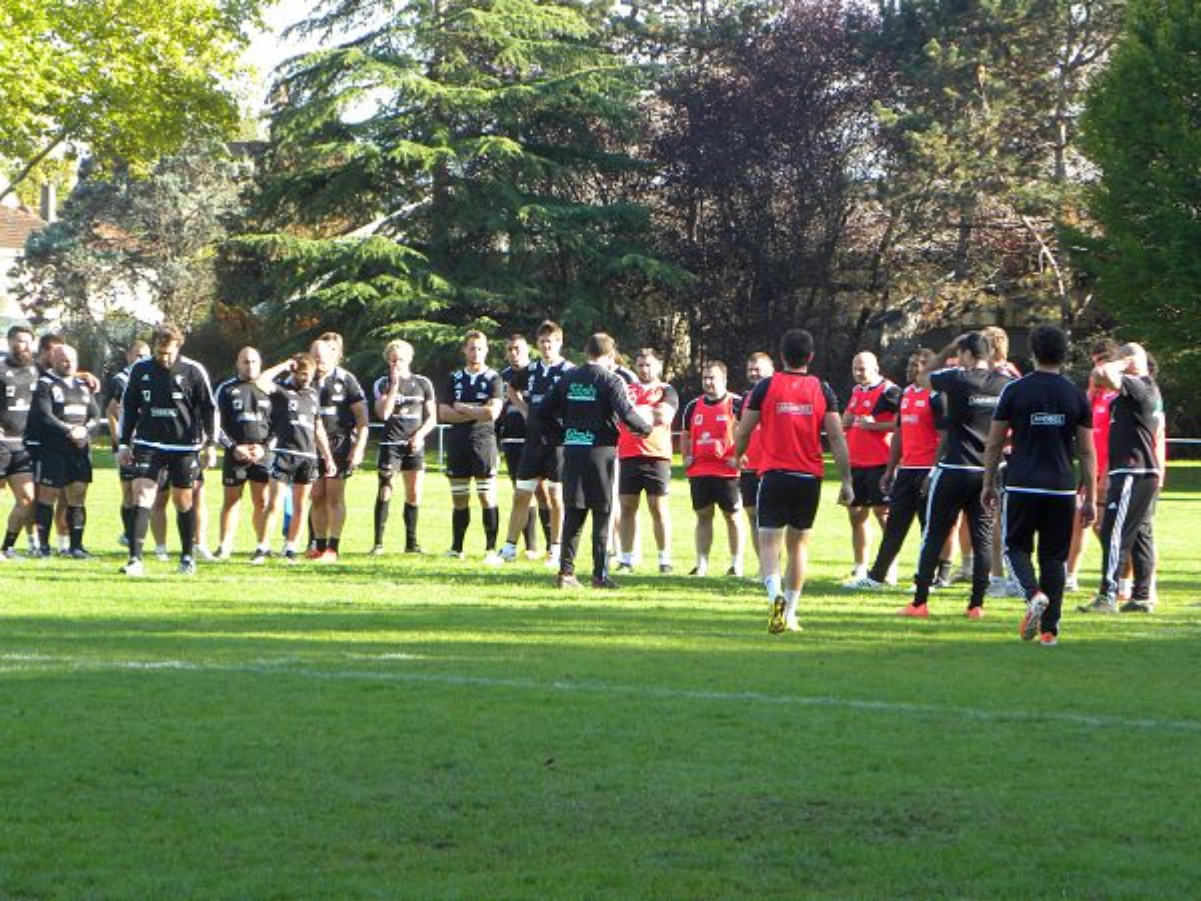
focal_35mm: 162
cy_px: 450
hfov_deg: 12.2
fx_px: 5621
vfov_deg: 9.2
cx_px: 600
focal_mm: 28.8
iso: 64
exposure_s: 1/77
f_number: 4.5
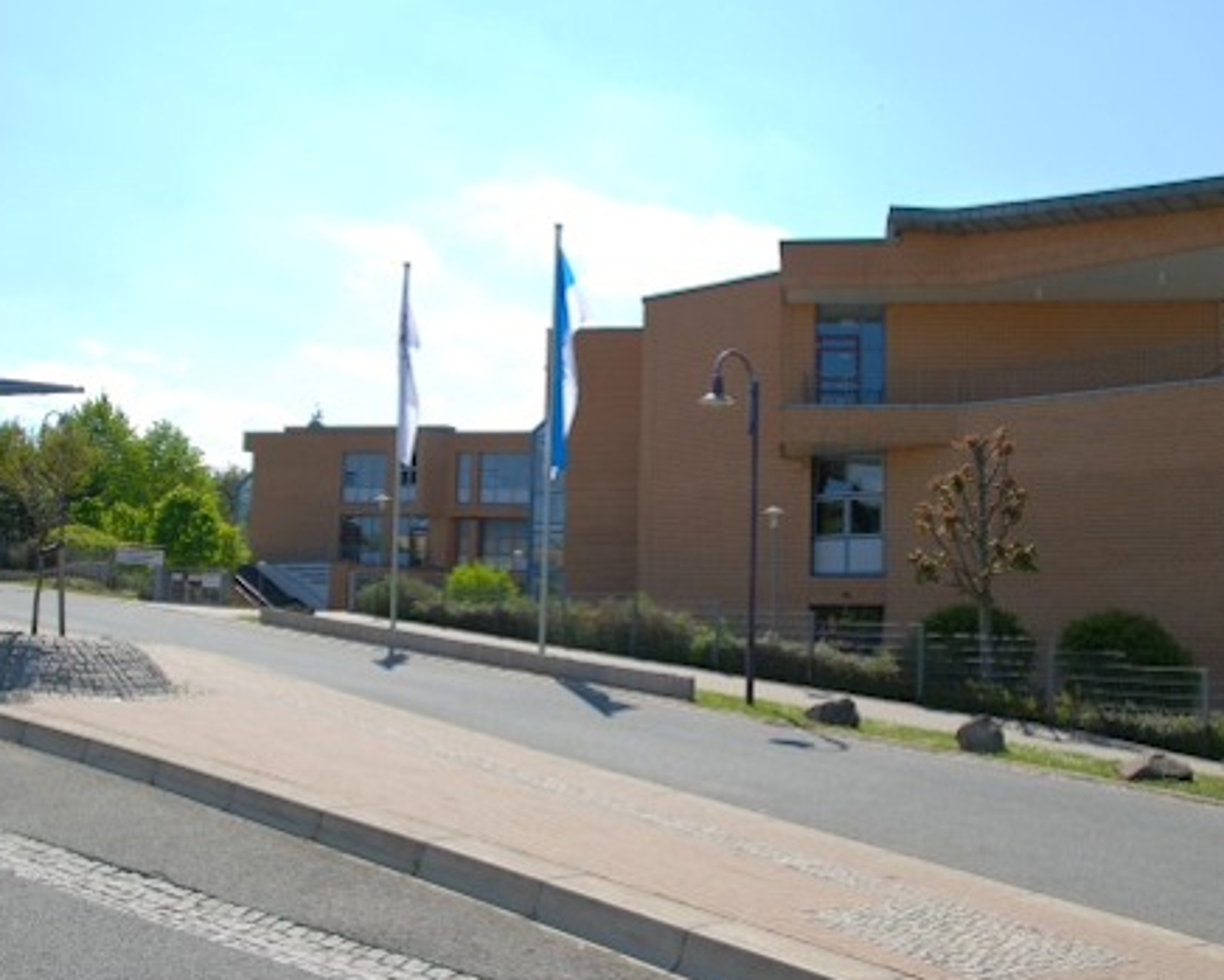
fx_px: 1325
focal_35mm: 37
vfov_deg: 40.6
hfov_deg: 49.6
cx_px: 584
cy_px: 494
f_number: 8
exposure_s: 1/250
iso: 100
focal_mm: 21
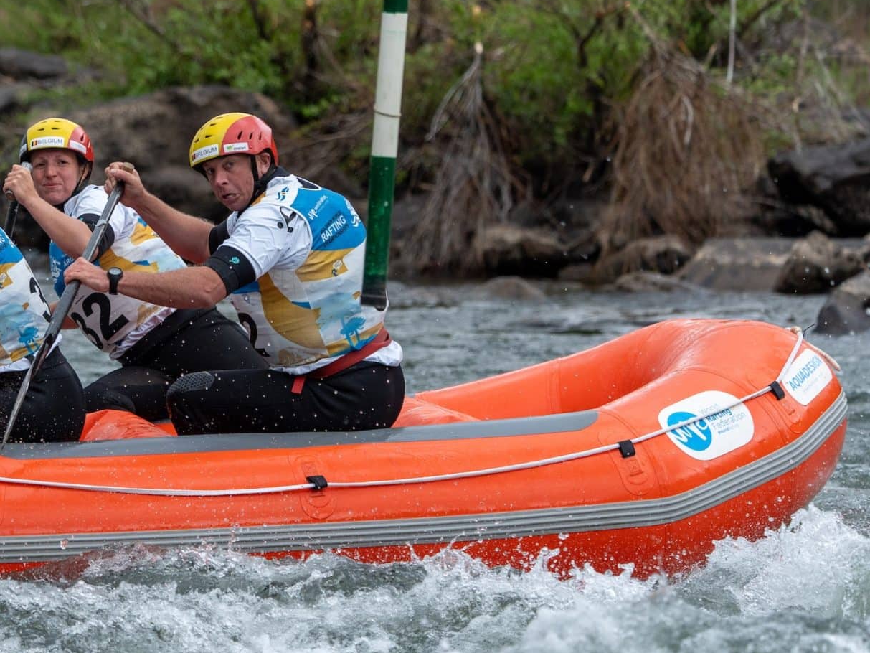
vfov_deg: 5.4
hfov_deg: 7.2
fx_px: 6887
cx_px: 80
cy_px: 281
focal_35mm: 274
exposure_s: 1/1000
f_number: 4
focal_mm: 135
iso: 800
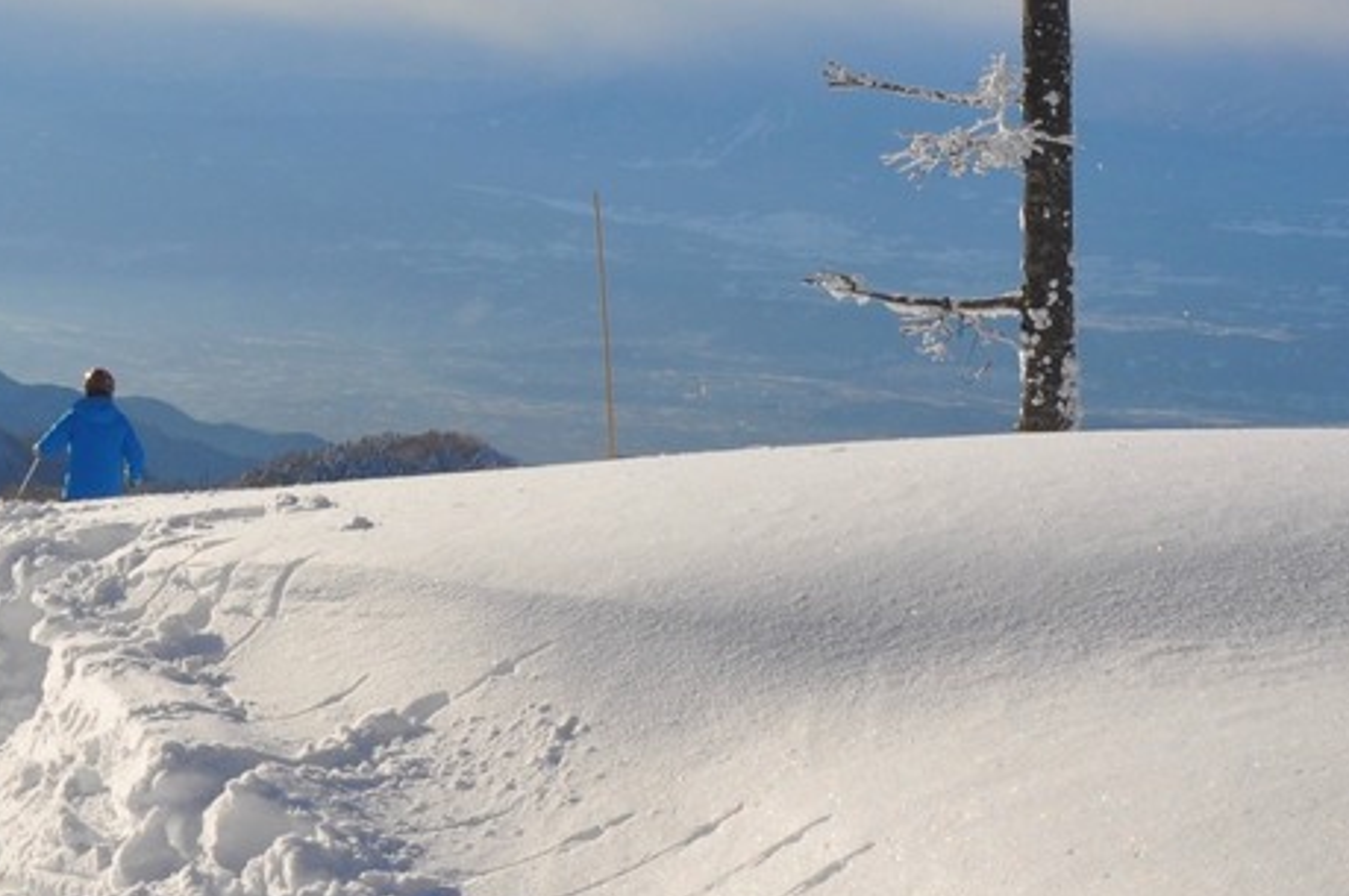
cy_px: -60
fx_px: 3818
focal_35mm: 102
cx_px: 217
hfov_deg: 19.8
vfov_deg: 13.2
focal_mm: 26
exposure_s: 1/400
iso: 200
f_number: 10
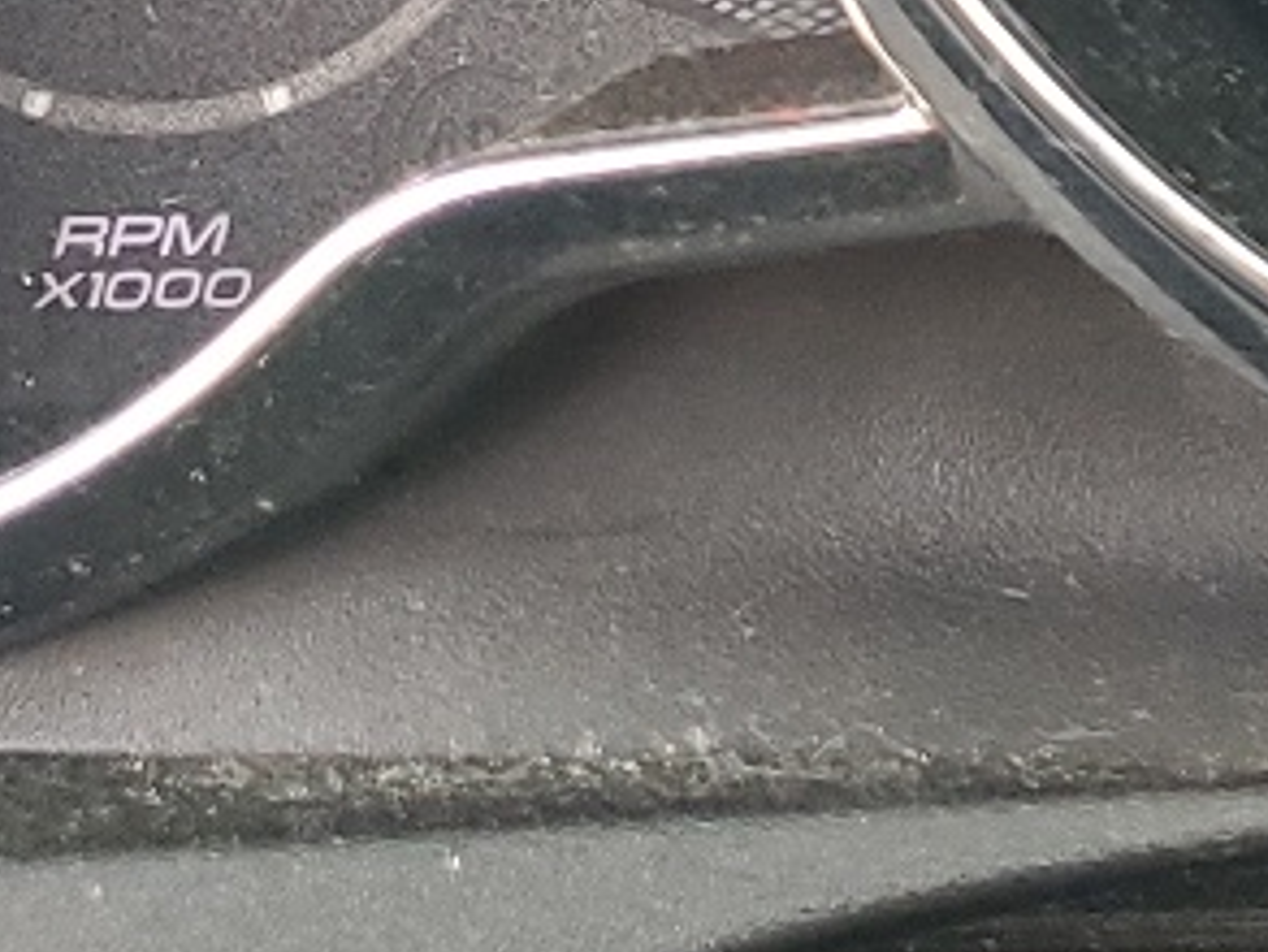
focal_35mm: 142
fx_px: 5204
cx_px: 2207
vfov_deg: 9.5
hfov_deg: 12.8
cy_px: -1173
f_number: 1.5
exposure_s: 1/120
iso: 77
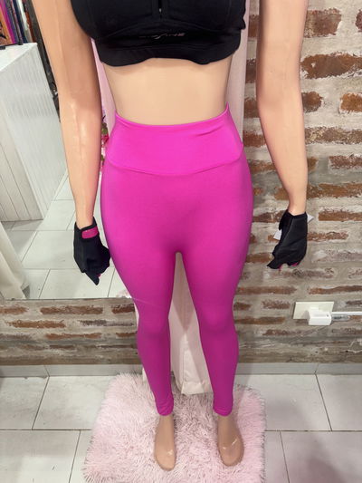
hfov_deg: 53.1
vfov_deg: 67.3
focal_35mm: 26
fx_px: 362
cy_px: 242
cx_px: 181
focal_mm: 5.96
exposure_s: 1/33
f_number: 1.6
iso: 40
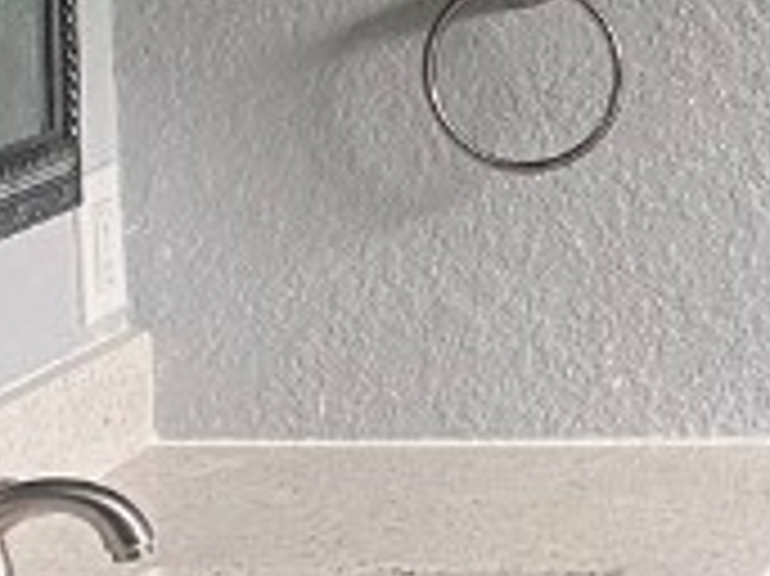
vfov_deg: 9.5
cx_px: 1243
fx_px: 3468
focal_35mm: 156
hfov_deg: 12.0
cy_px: 68
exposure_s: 1/60
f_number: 1.8
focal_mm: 4.25
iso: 160
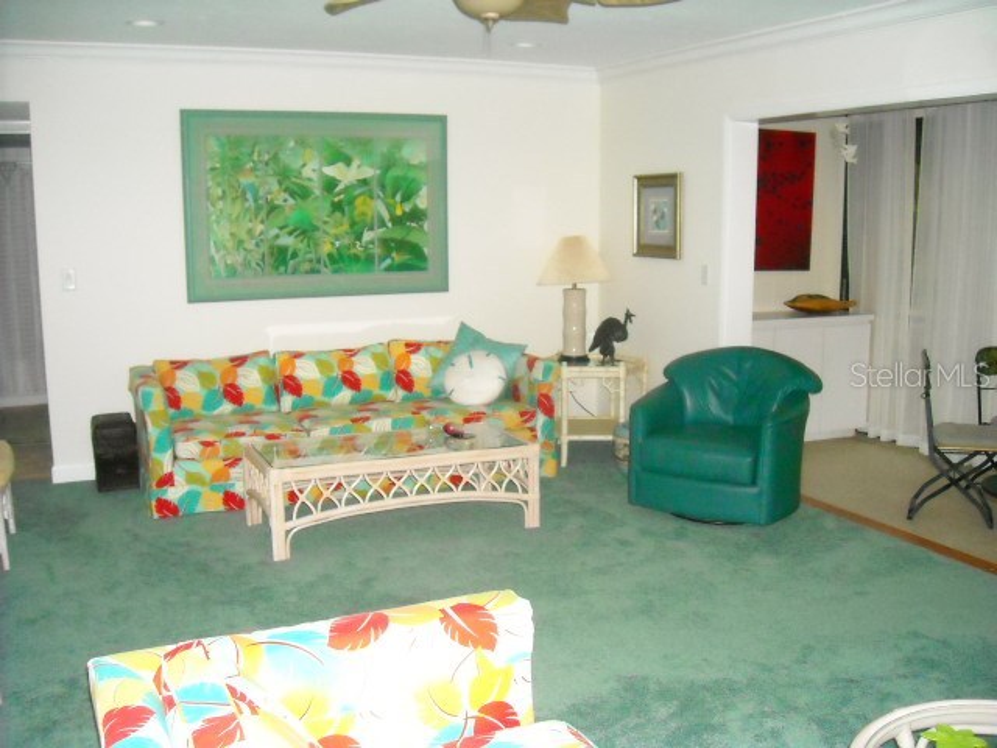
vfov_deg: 40.7
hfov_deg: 52.6
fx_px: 1008
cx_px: 498
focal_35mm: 35
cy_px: 374
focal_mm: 5.7
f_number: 2.8
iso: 616
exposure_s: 1/60
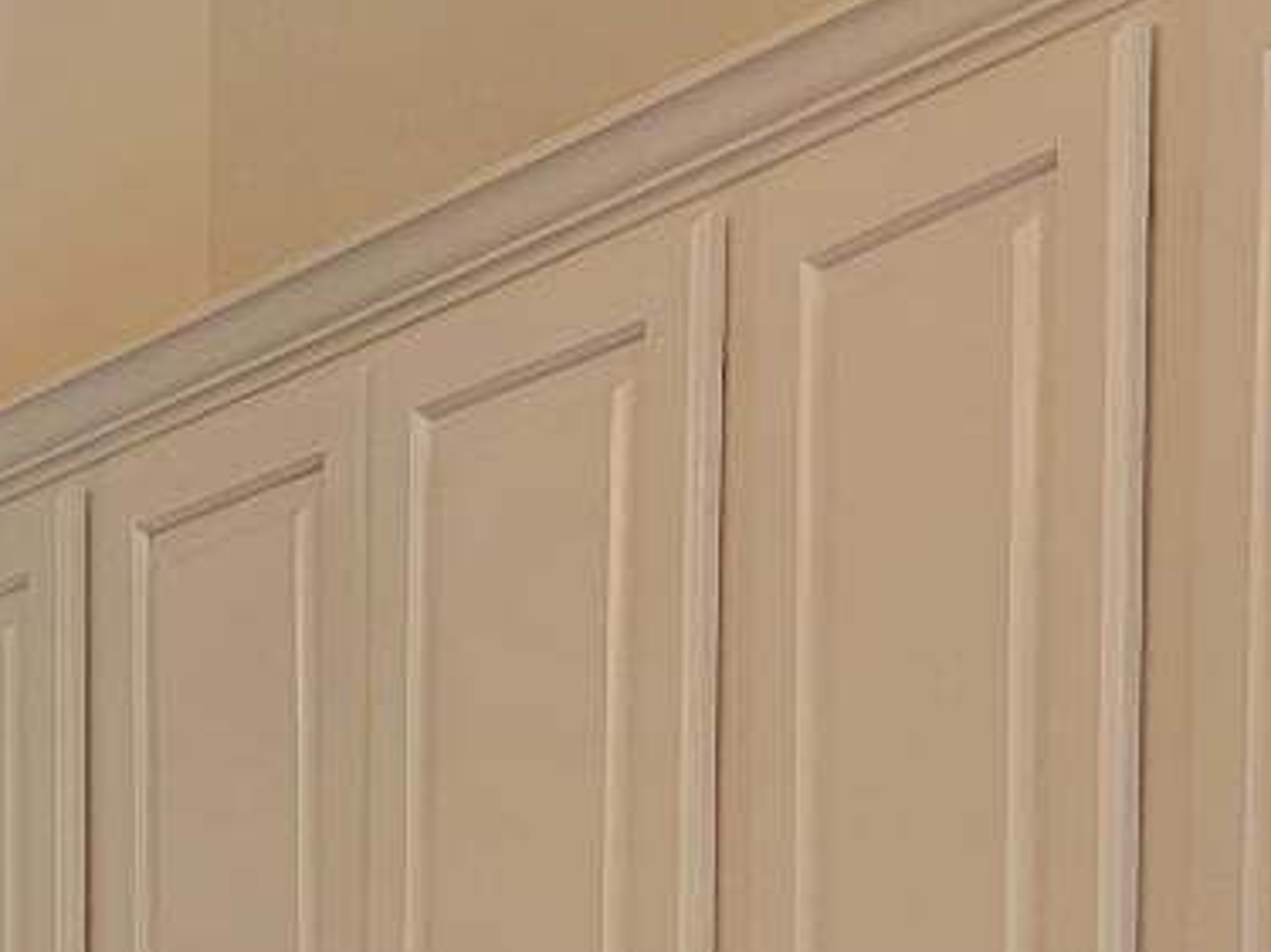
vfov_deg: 9.4
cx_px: 230
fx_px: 5212
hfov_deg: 13.8
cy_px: 2250
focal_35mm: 142
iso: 100
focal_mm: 5.4
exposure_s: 1/119
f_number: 1.8
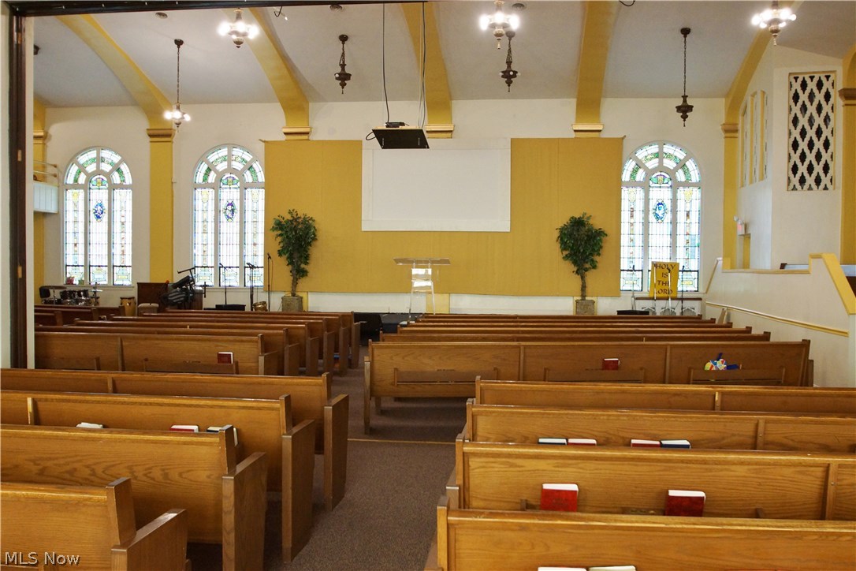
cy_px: 286
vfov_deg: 36.9
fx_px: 856
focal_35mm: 36
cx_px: 428
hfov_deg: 53.1
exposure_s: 1/60
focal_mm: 24
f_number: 4.5
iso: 1000
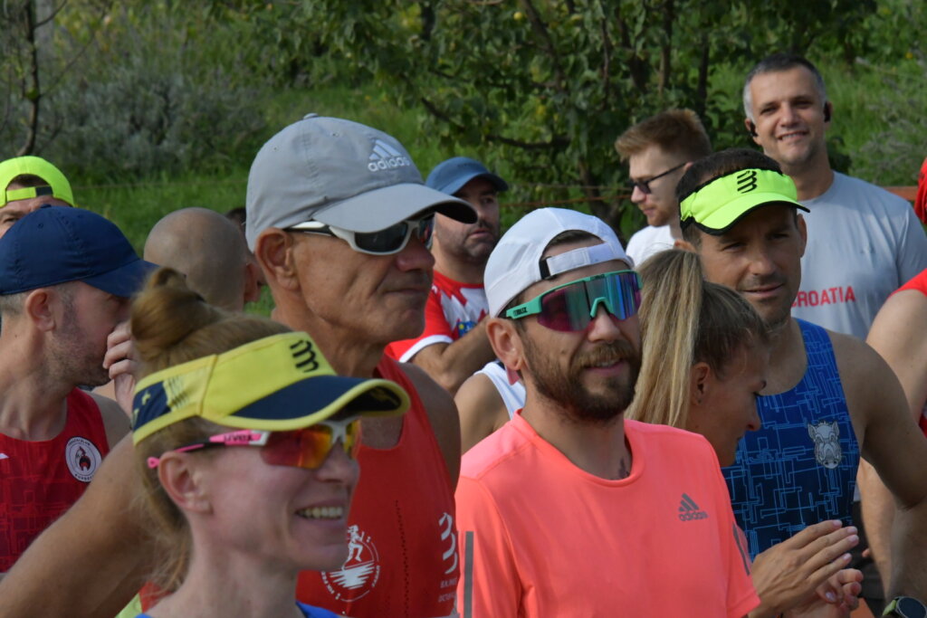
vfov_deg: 6.8
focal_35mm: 202
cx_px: 464
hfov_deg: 10.2
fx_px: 5202
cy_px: 309
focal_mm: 135
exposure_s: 1/3200
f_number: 14
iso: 3200
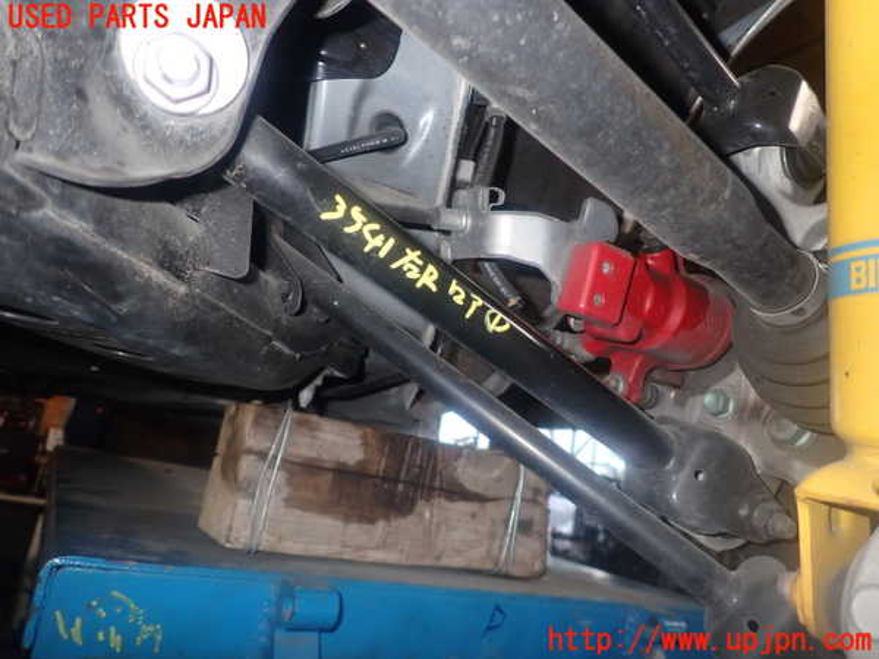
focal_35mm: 25
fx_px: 635
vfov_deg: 54.9
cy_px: 330
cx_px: 440
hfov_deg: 69.4
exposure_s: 1/30
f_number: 5.6
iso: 320
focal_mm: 4.5
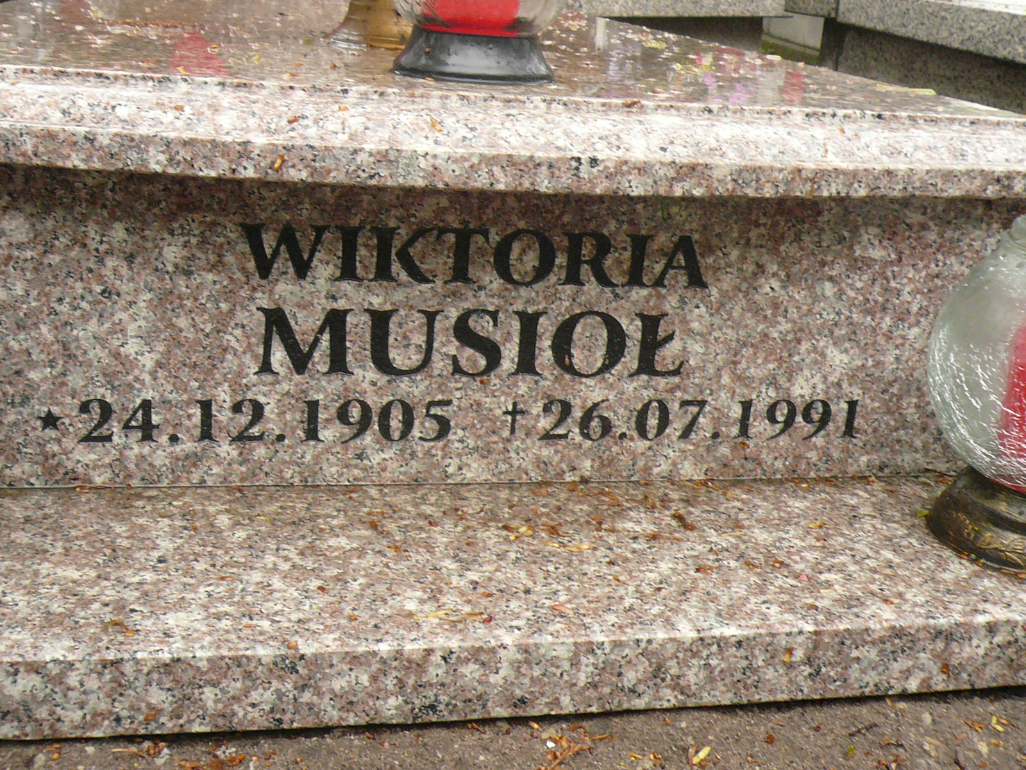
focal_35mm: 44
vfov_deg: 32.9
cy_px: 385
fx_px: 1304
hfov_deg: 42.9
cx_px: 513
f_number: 2.8
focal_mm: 4.7
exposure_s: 1/50
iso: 100
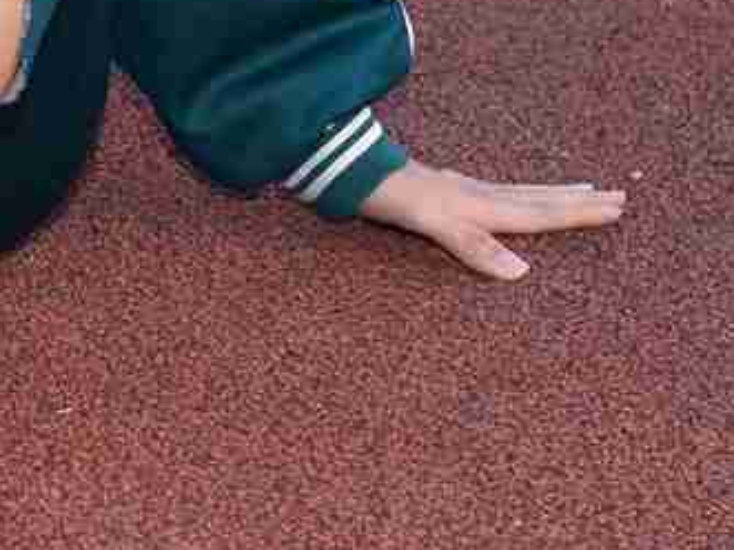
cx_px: -386
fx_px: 3879
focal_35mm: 183
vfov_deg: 8.0
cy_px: -228
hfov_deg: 10.4
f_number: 5.6
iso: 100
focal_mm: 35
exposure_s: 1/125
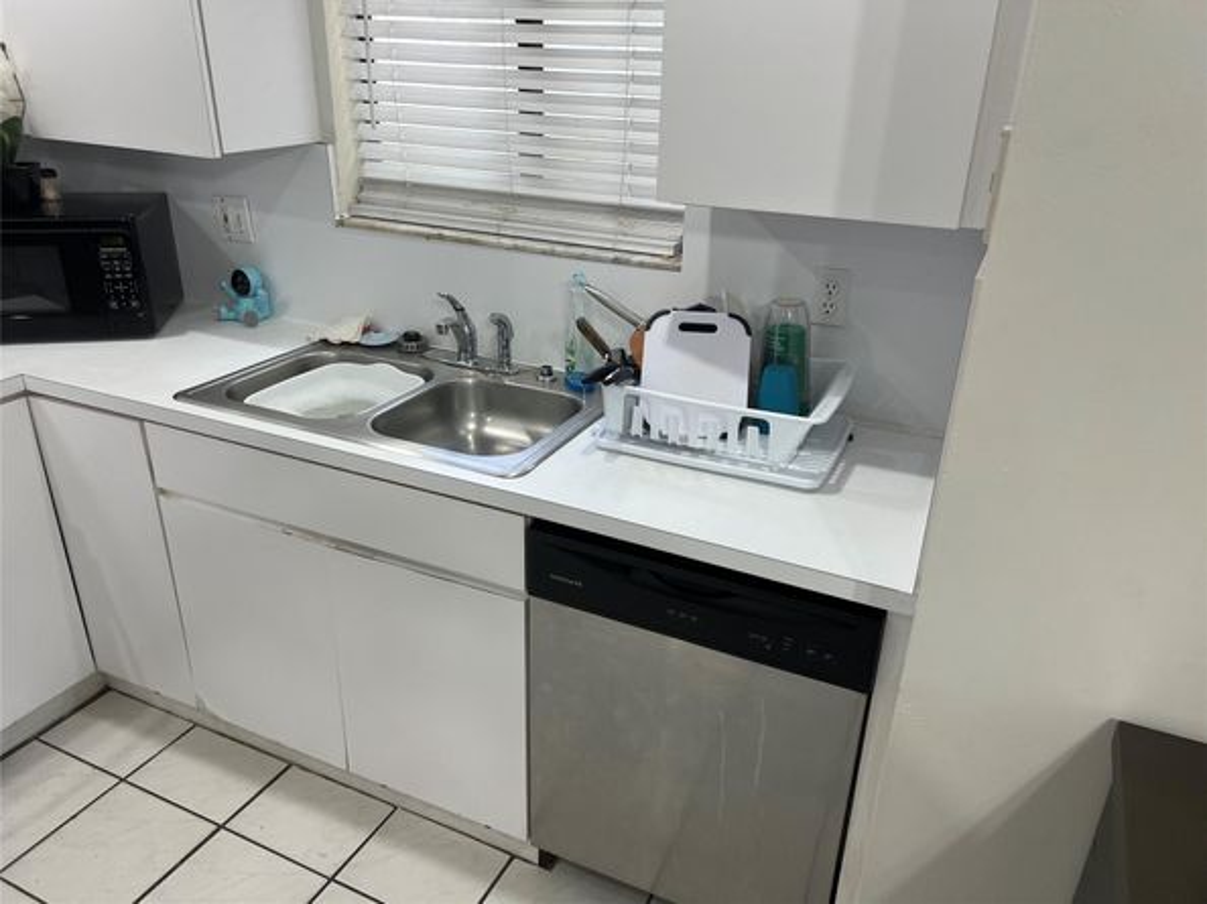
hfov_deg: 67.3
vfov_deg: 53.0
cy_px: 452
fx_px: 906
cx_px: 604
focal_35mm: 26
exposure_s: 1/120
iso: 64
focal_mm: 5.7
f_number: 1.5
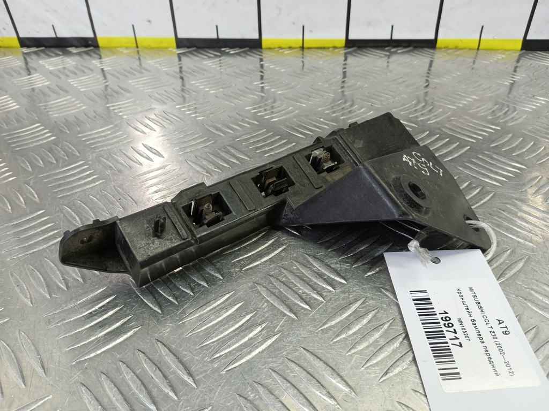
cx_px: 274
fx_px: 365
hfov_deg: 73.9
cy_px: 206
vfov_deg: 58.9
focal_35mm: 23
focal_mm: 4.11
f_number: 1.6
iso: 143
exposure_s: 1/50
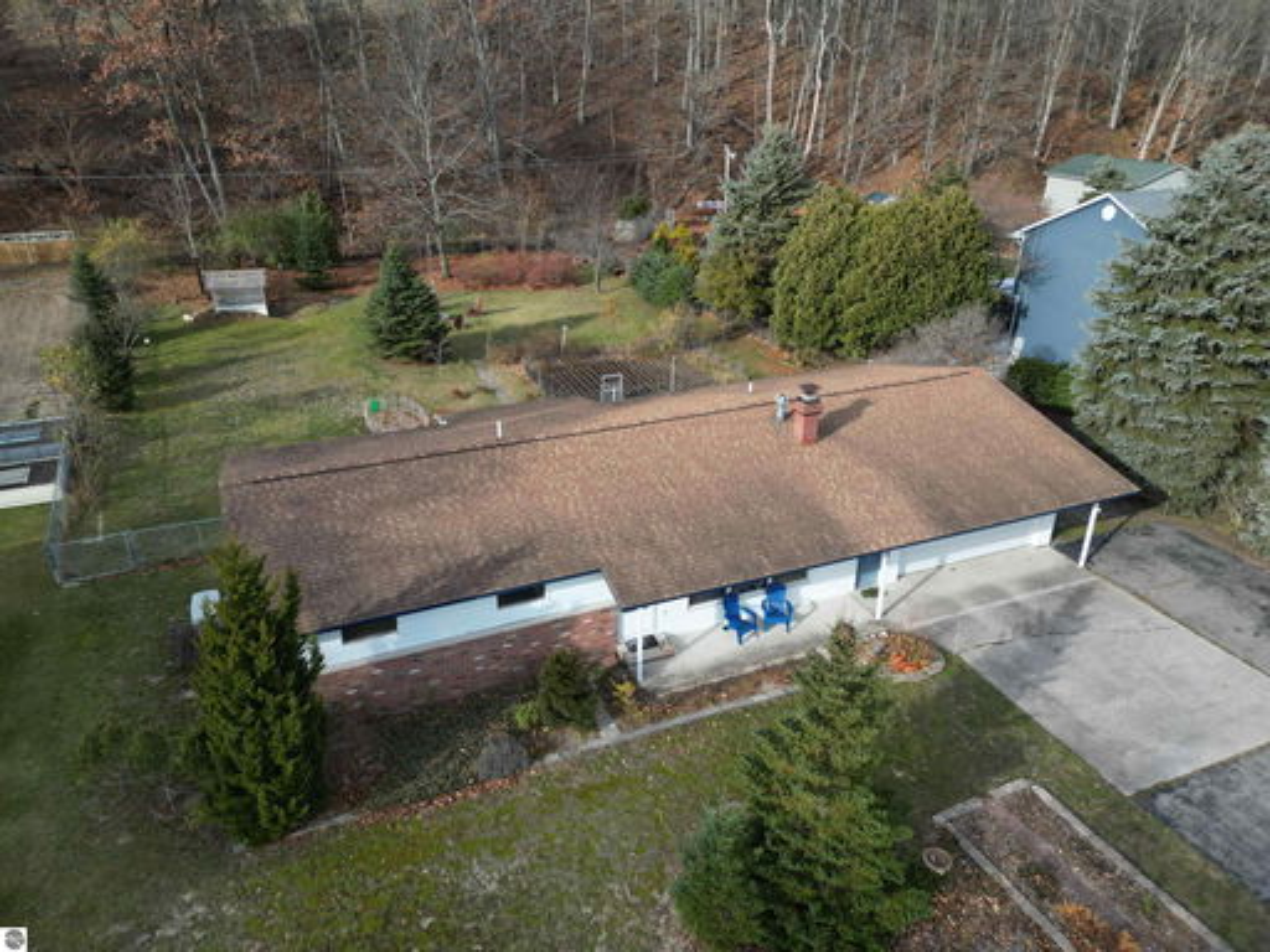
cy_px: 476
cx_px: 635
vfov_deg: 56.8
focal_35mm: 24
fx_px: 881
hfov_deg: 71.6
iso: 120
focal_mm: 6.72
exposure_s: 1/1250
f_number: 1.7
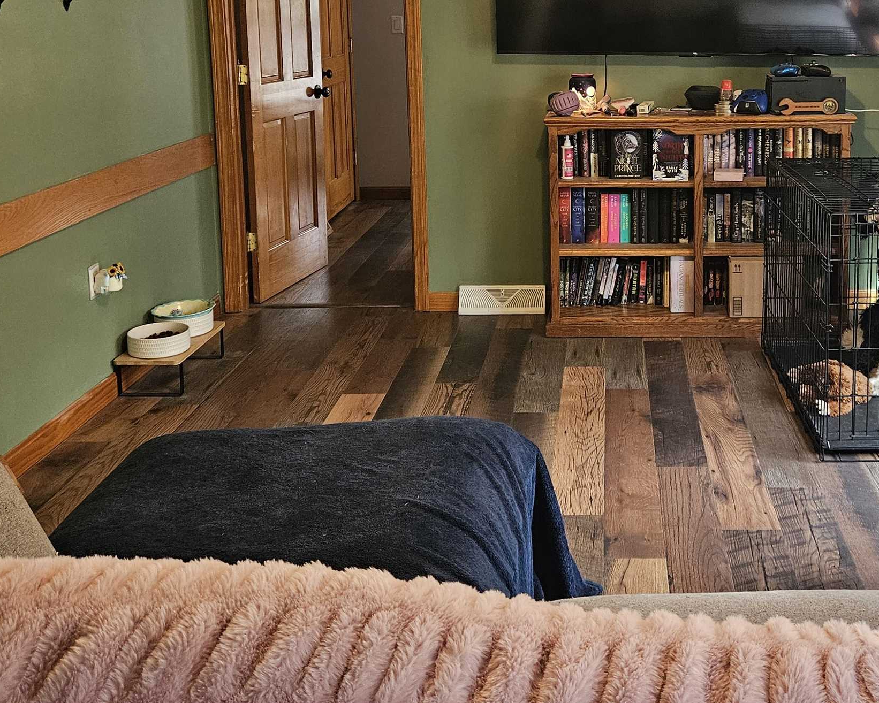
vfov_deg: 34.5
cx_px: 611
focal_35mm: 42
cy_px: 136
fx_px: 1093
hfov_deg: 43.0
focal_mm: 5.4
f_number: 1.8
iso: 640
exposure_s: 1/120
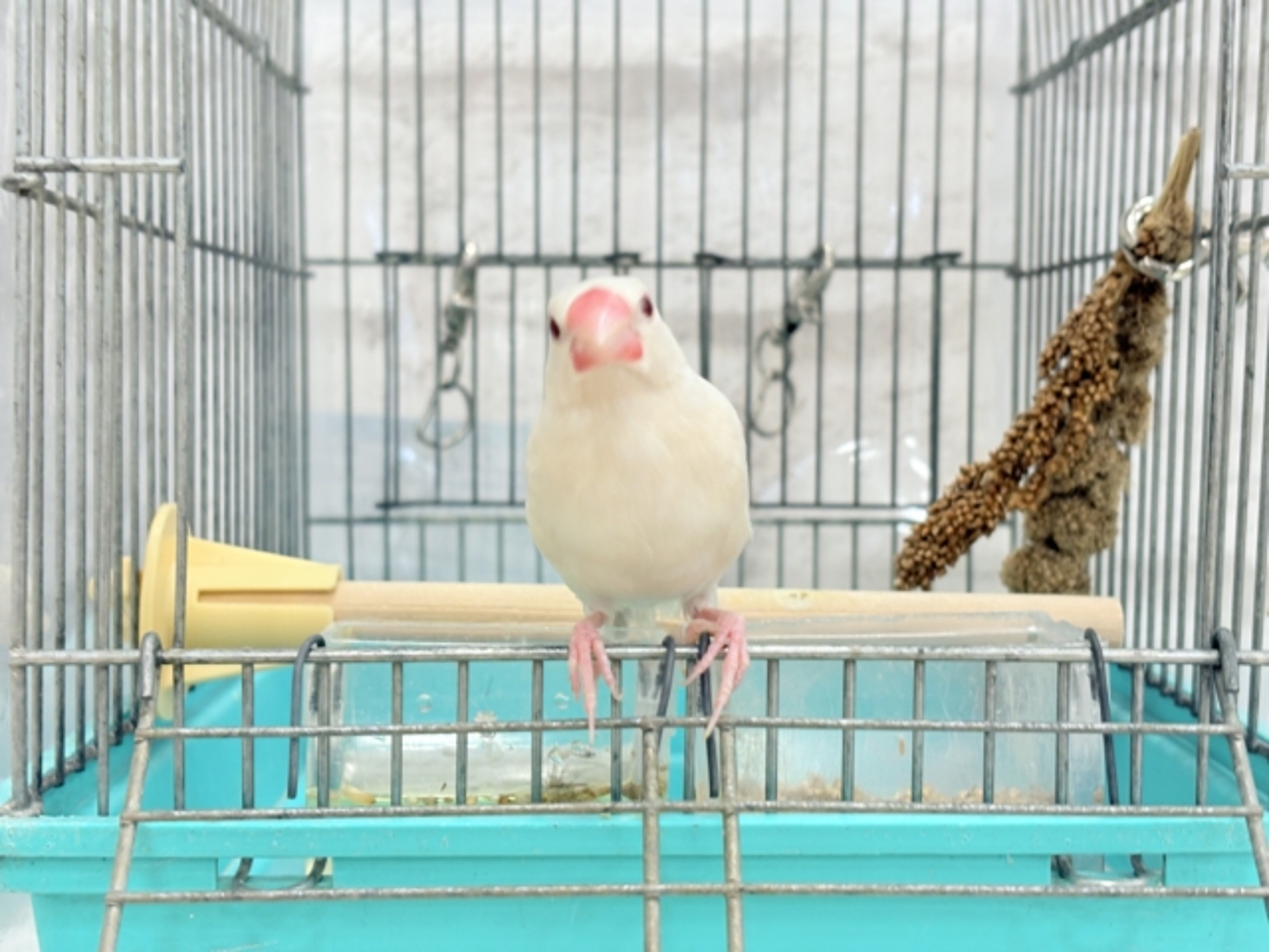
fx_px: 1906
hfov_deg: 36.8
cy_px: 476
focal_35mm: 52
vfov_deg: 28.0
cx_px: 634
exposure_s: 1/50
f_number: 1.6
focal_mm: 5.96
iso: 64
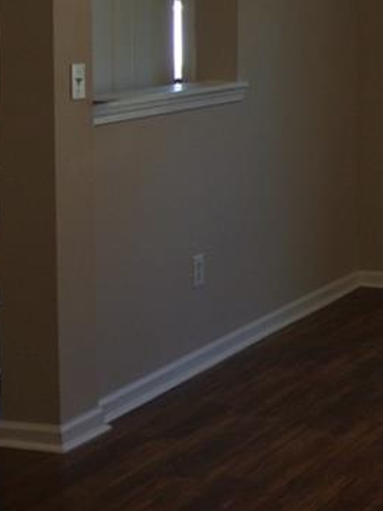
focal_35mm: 95
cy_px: 80
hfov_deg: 13.8
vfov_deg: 20.3
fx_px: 1401
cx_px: 698
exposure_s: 1/125
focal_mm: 12.7
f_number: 3.8
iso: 200
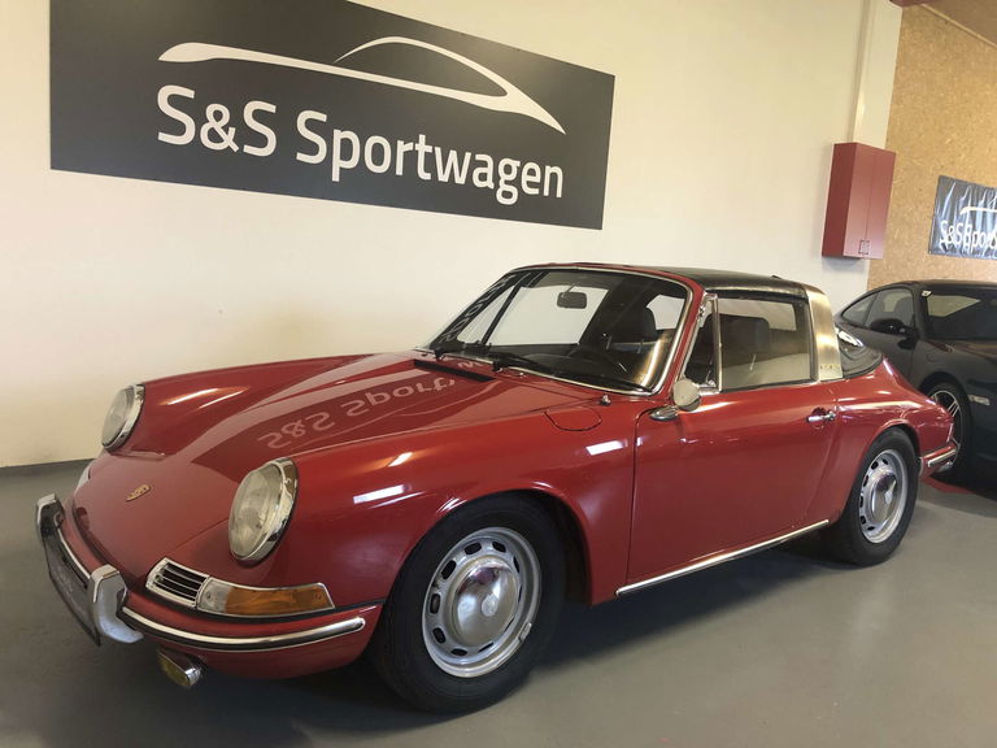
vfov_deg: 49.7
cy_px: 374
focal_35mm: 28
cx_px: 498
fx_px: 806
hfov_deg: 63.4
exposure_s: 1/14
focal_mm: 3.99
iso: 100
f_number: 1.8
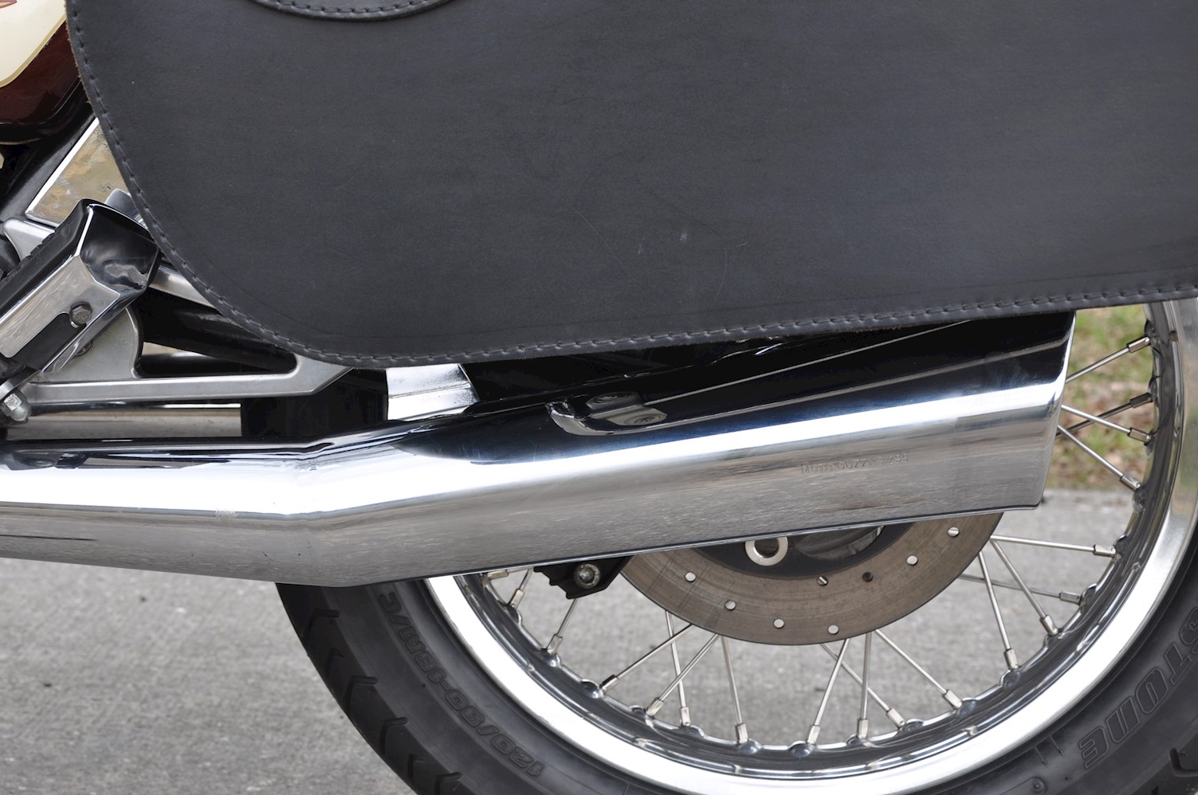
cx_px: 458
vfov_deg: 14.8
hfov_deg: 22.1
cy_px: 454
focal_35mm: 92
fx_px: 3058
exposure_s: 1/80
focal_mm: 48
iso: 200
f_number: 9
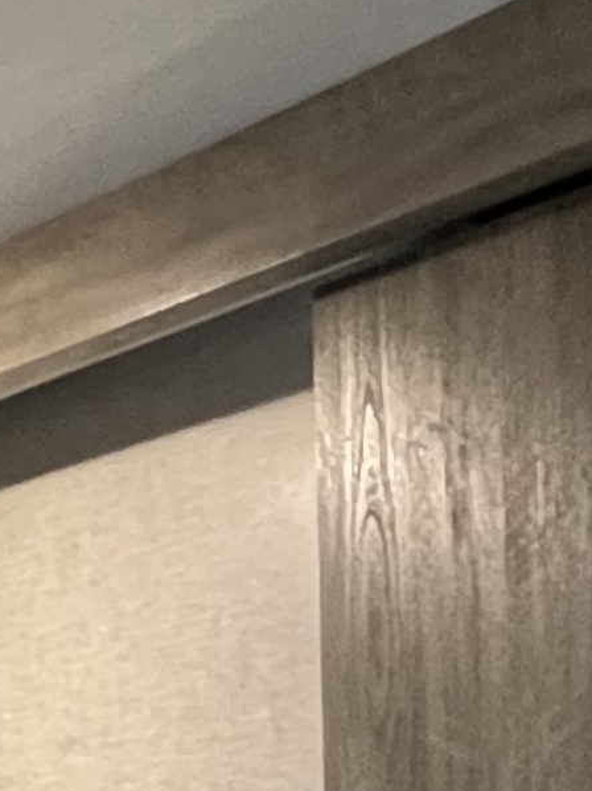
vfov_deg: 18.0
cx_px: 1033
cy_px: 1423
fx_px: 1985
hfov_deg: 15.0
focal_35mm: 87
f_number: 1.8
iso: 400
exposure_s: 1/60
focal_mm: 1.57
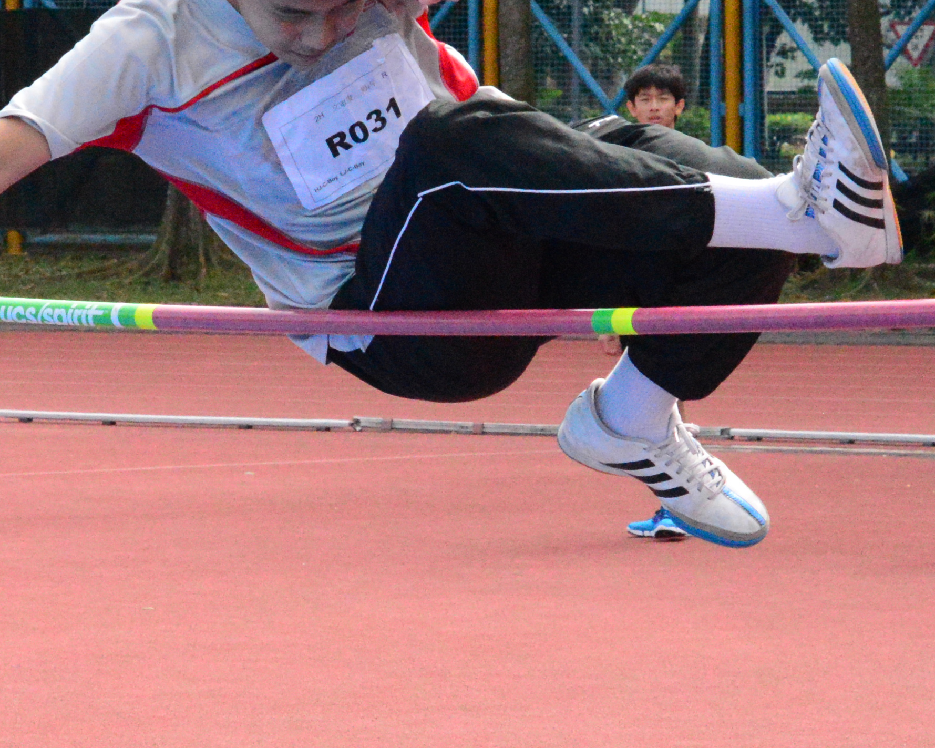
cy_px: 354
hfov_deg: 7.6
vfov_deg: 6.1
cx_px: 277
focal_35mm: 254
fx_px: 7028
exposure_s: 1/4000
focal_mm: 80
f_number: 13
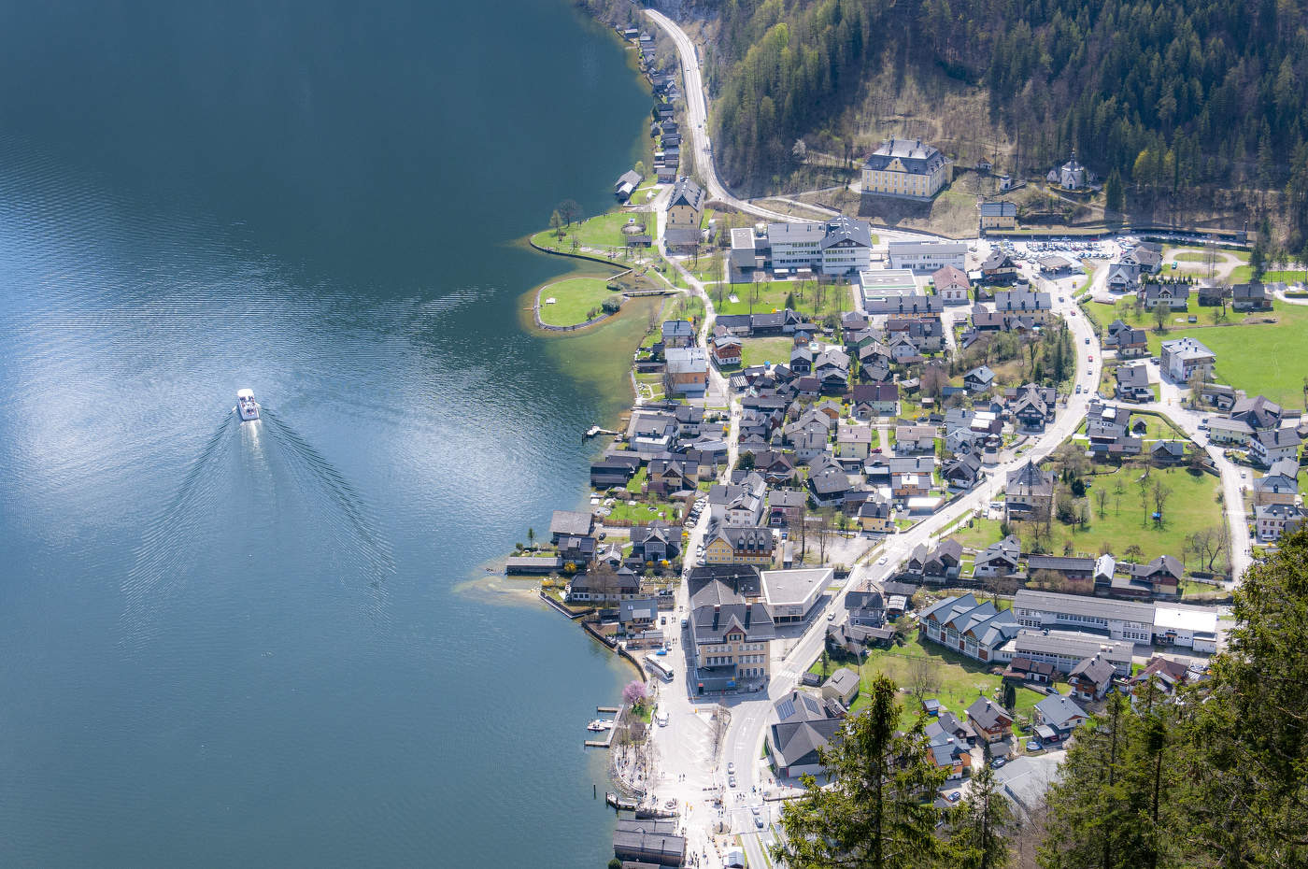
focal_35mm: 52
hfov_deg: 37.9
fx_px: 1905
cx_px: 654
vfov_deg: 25.7
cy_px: 434
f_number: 9
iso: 250
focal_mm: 35
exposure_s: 1/400
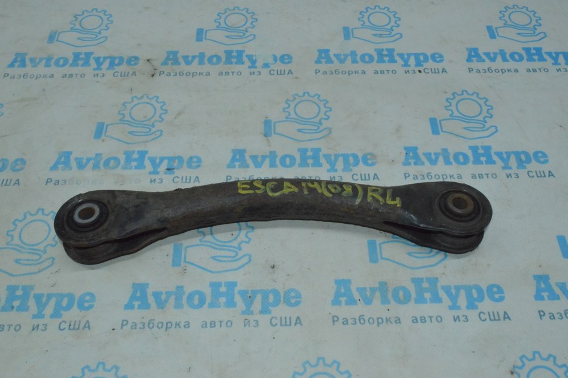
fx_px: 560
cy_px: 188
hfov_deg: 53.8
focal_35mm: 36
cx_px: 277
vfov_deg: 37.3
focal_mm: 23
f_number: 25
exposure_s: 1/60
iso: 3600
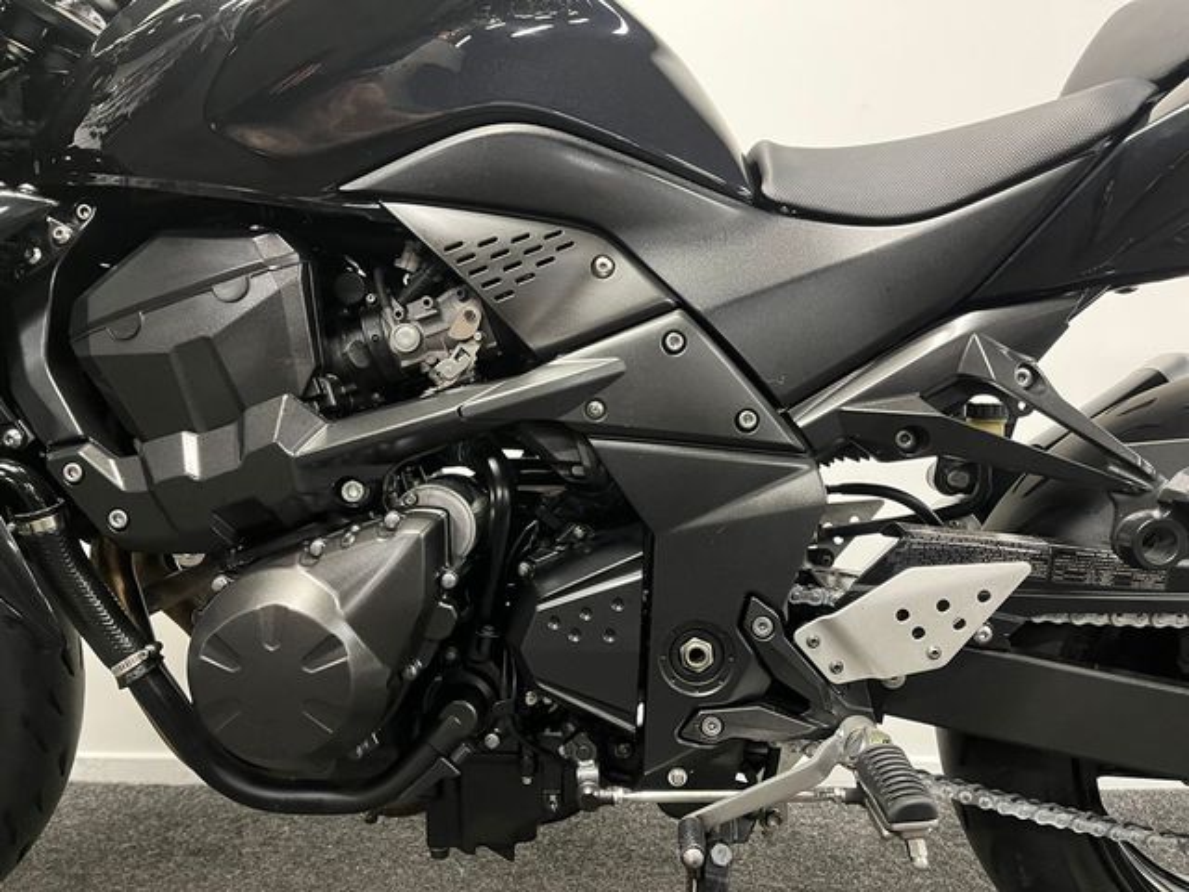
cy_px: 446
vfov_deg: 53.1
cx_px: 594
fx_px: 893
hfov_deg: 67.3
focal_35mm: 26
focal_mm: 5.1
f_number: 1.6
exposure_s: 1/33
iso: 500
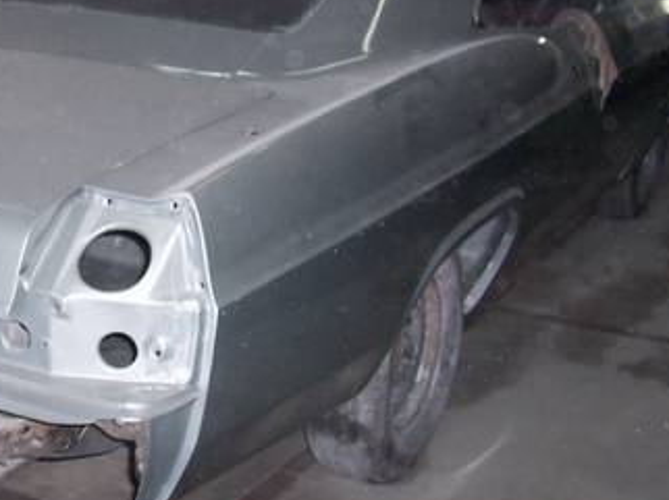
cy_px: 201
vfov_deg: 21.3
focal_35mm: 69
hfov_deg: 27.1
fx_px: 1333
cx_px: 60
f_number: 2.8
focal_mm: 5.6
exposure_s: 1/60
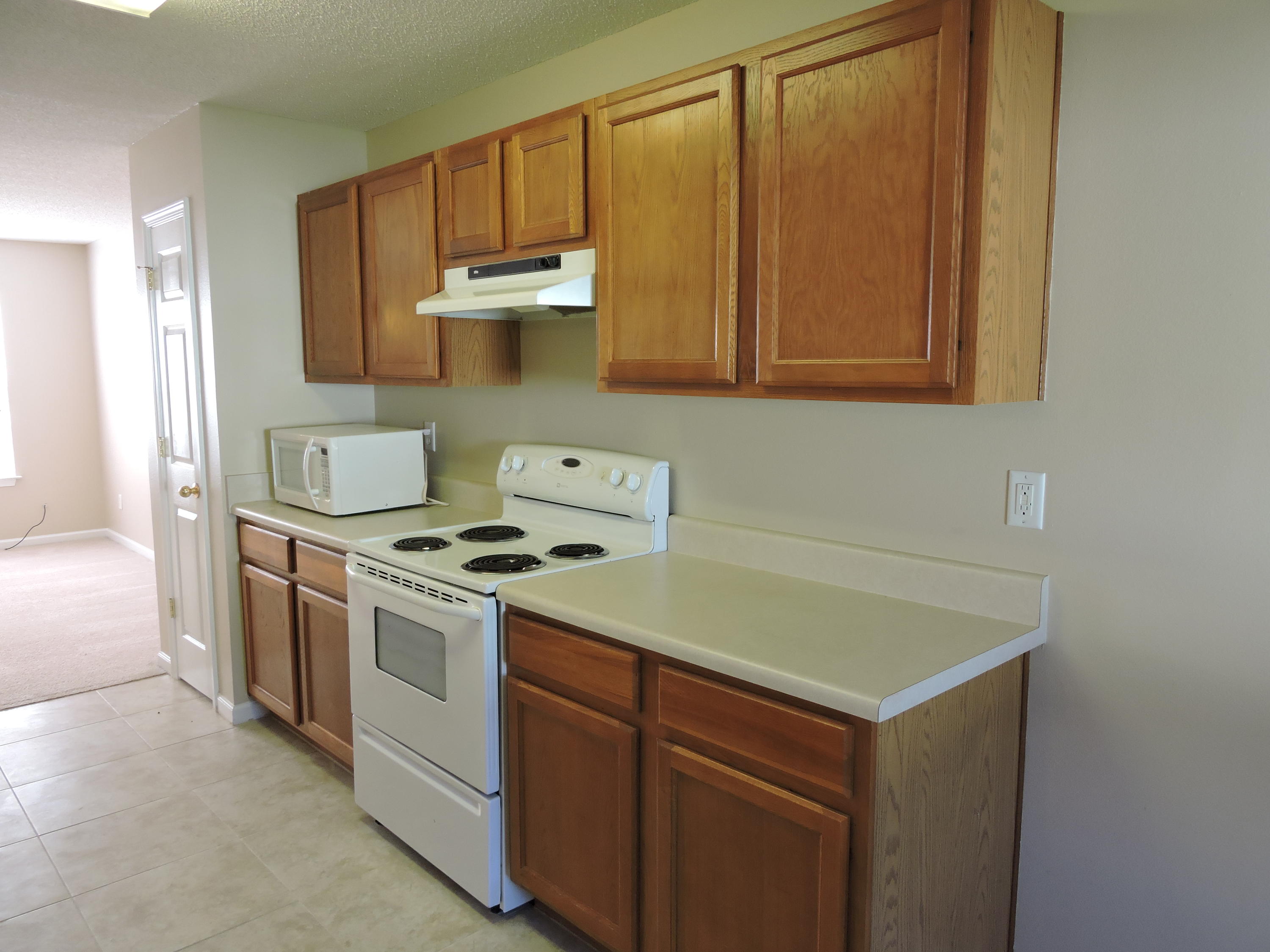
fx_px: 881
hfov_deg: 71.6
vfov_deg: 56.8
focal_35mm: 24
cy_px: 476
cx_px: 635
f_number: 3.3
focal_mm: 4.3
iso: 180
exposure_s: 1/30
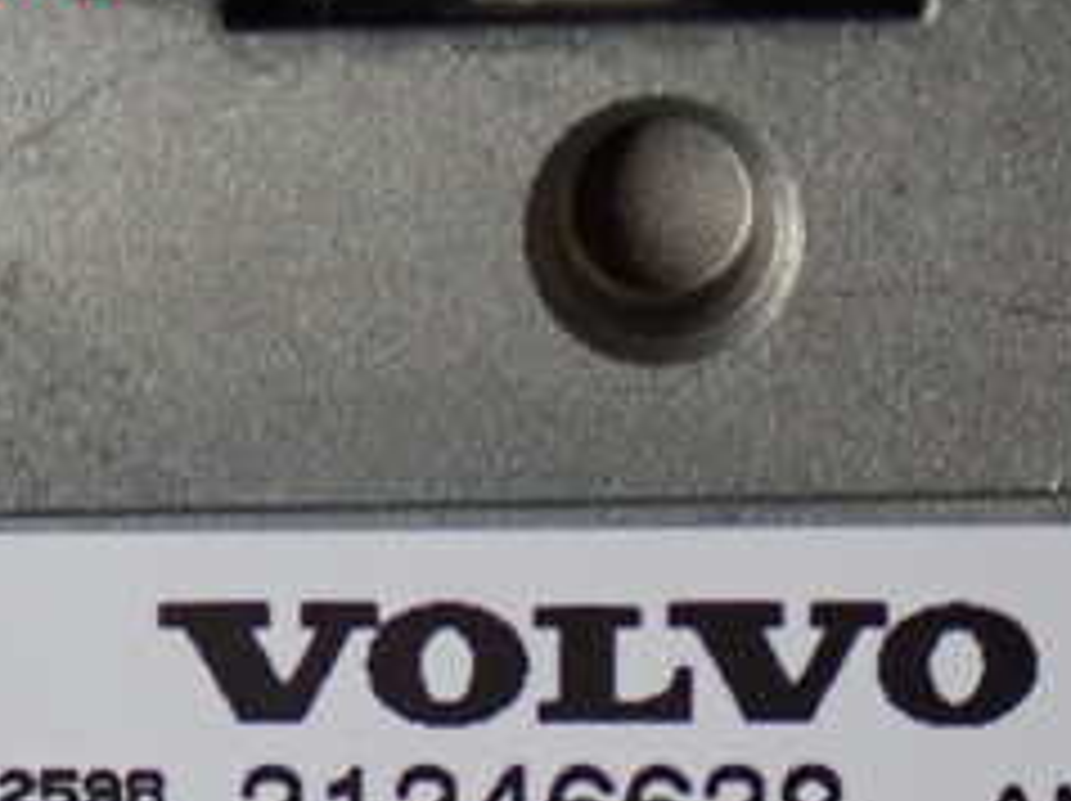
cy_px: 914
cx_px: 608
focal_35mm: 207
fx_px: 6398
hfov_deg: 9.6
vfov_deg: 7.1
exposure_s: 1/80
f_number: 4.3
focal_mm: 14.62
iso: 800
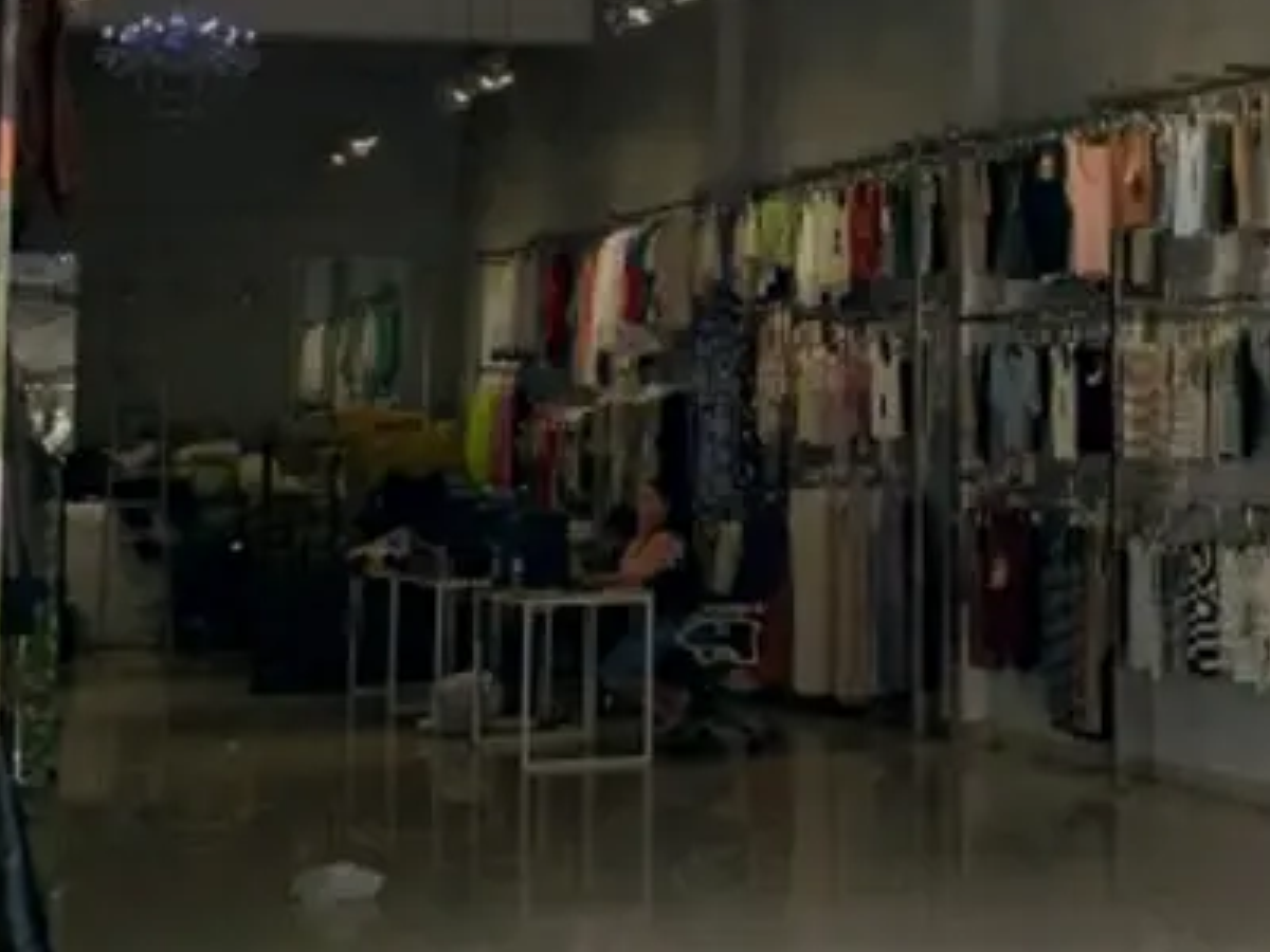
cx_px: 1114
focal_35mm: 75
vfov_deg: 19.1
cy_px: -10
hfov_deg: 25.3
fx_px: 2752
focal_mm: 4.3
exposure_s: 1/625
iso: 50
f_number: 2.4
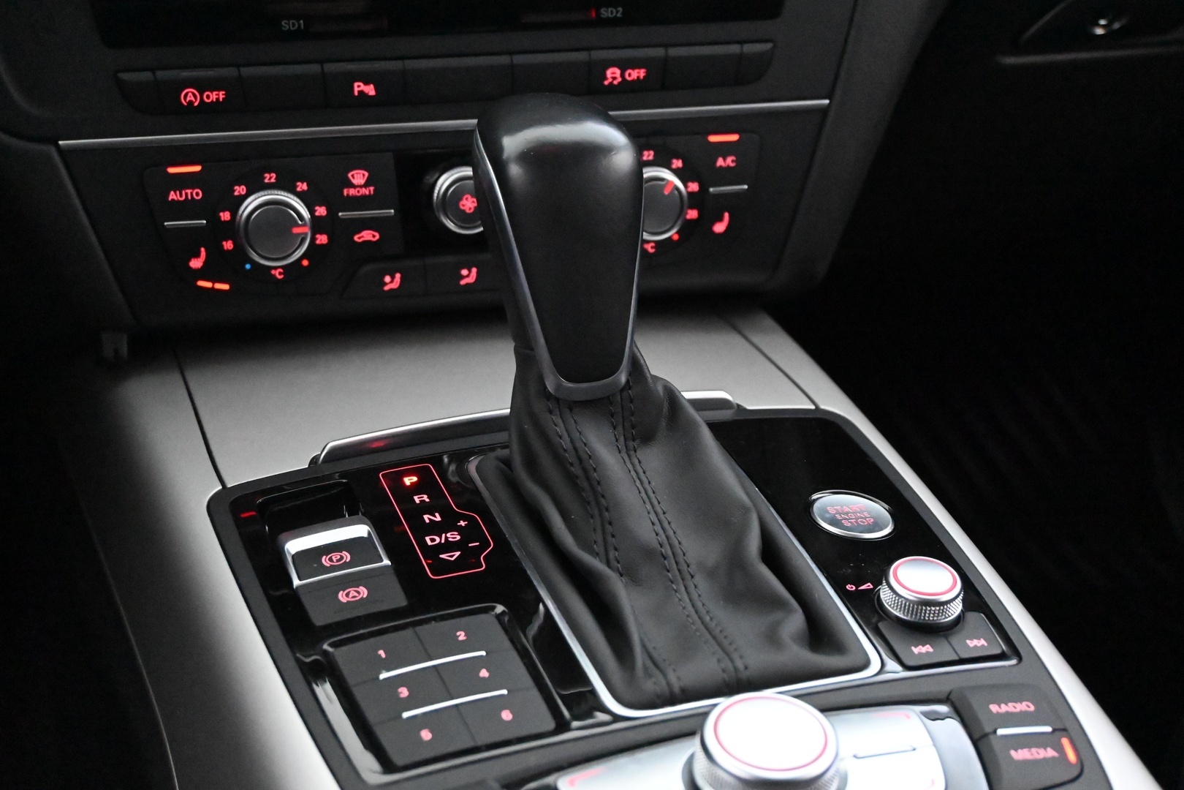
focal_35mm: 50
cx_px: 592
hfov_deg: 40.0
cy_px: 395
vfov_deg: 27.3
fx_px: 1628
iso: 16000
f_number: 5
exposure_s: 1/50
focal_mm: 33
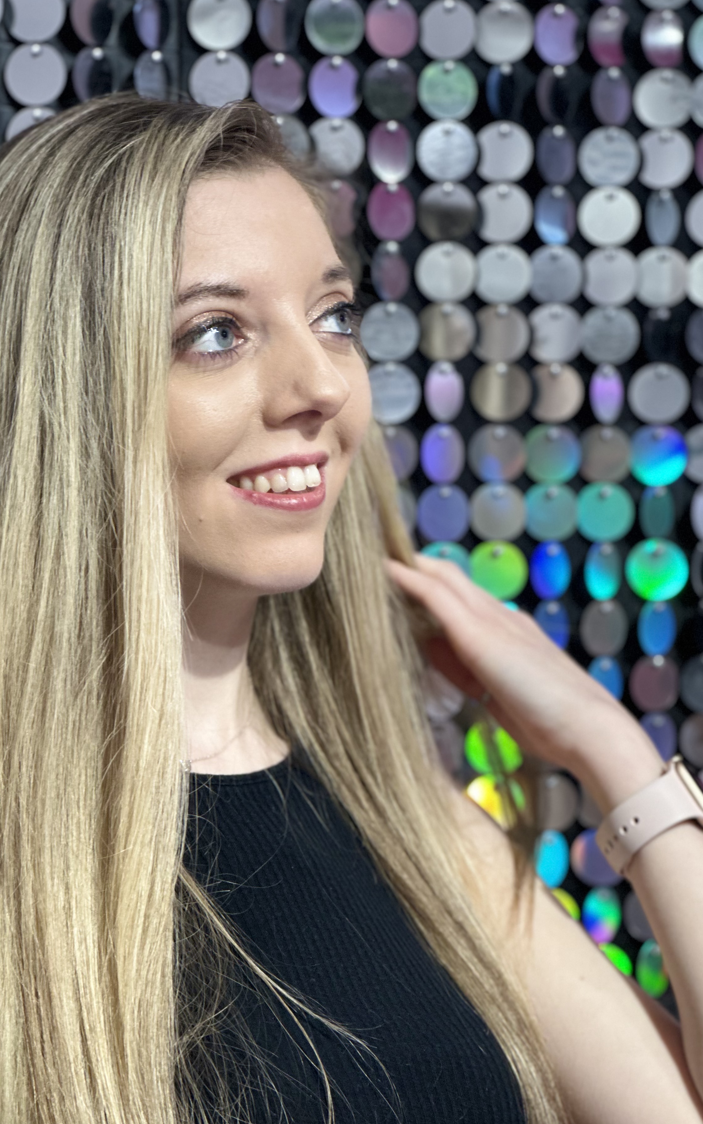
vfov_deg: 22.8
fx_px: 2790
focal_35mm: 91
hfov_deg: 14.4
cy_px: 610
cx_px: 284
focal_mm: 9
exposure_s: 1/100
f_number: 2.8
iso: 160
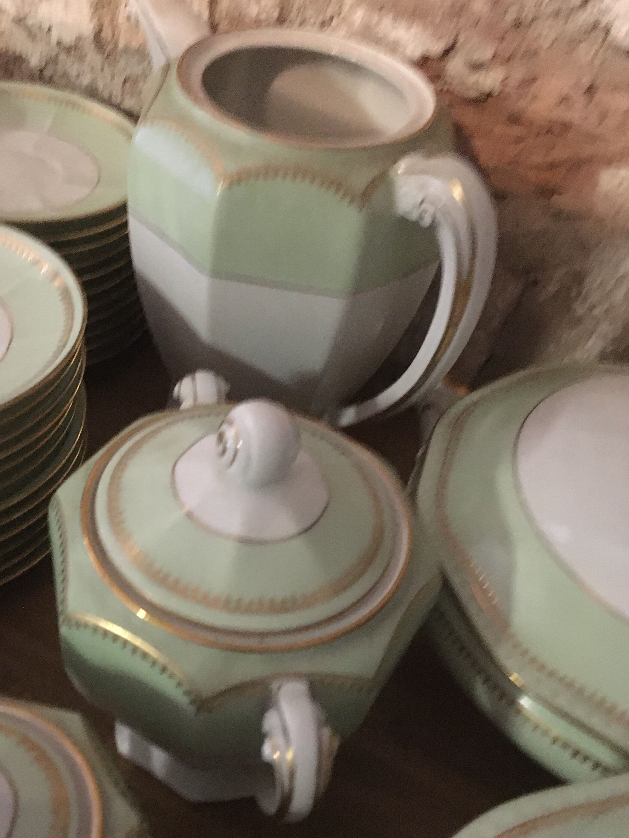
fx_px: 921
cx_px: 242
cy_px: 469
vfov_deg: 48.9
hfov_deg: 37.5
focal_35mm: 38
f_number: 2.2
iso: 500
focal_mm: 4.15
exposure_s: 1/17
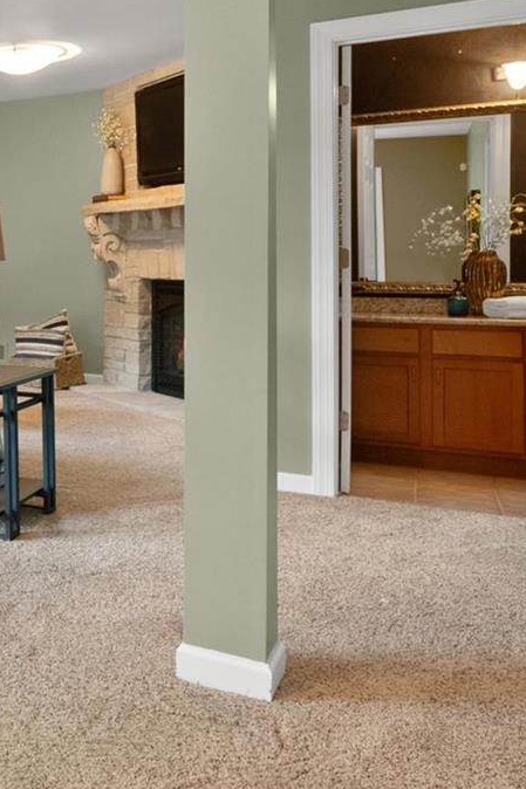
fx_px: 833
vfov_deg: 50.0
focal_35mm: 38
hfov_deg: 26.8
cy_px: 281
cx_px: -231
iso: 400
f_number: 8
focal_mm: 8
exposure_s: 1/4
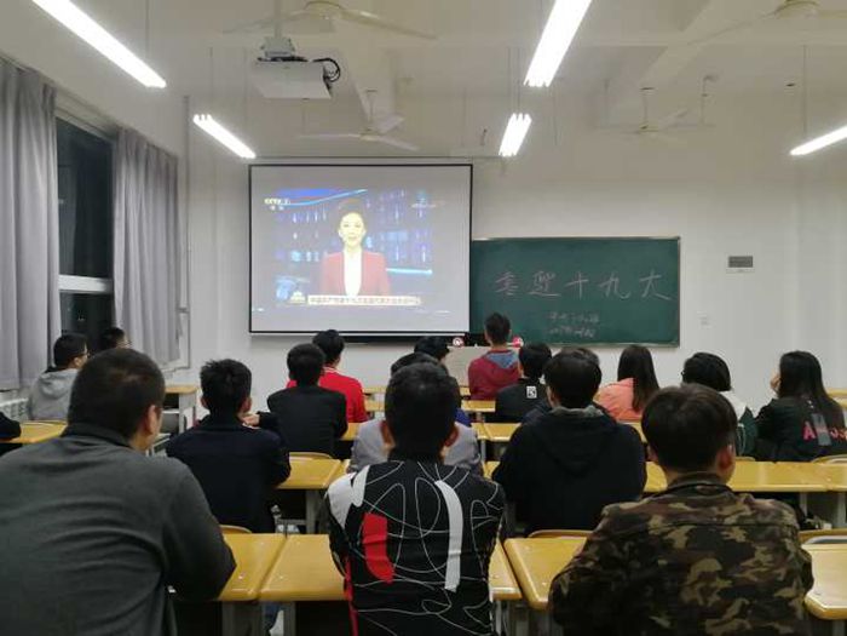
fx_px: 661
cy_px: 318
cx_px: 424
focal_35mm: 27
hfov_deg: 65.3
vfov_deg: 51.4
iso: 160
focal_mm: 3.95
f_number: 2.2
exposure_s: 1/33.3
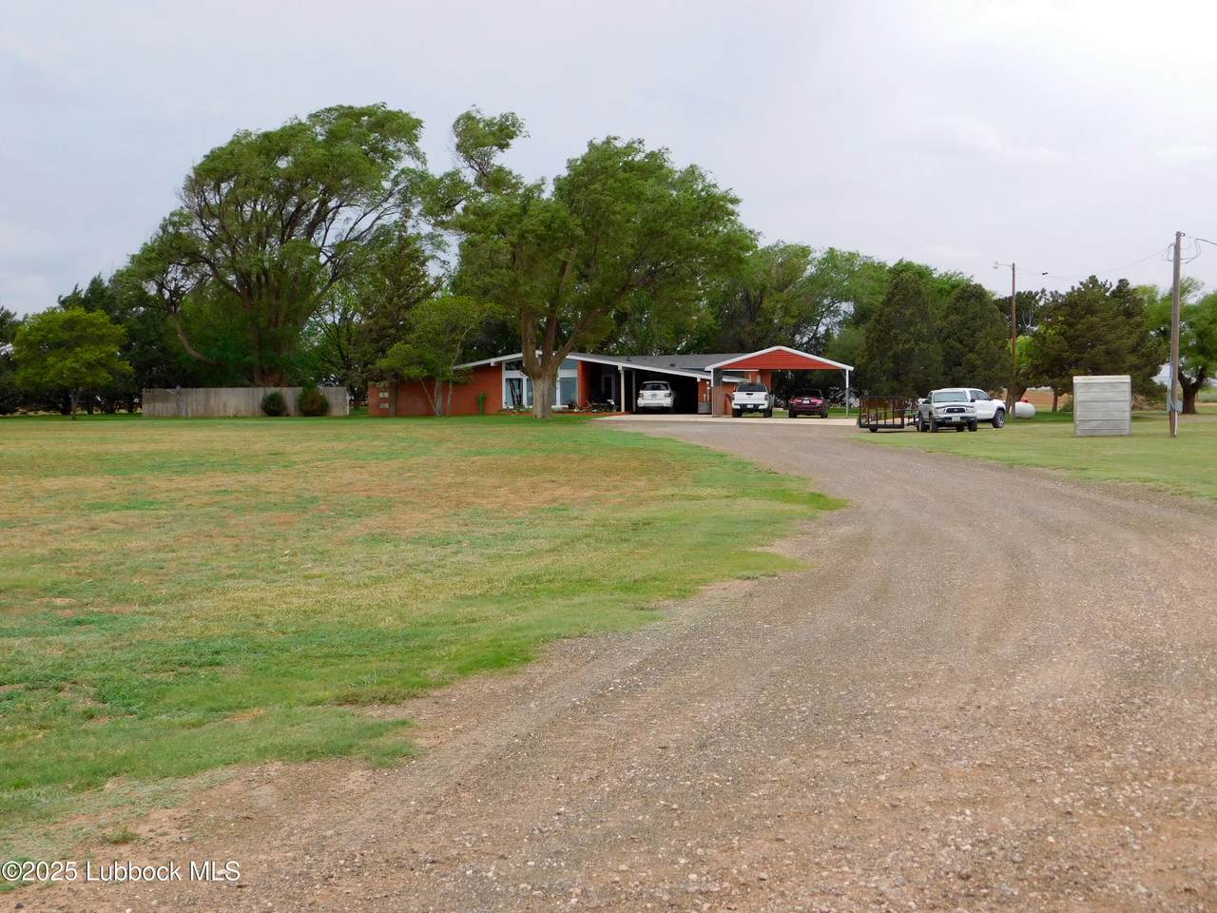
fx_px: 1793
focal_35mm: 51
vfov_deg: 28.6
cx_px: 608
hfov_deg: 37.5
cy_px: 456
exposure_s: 1/640
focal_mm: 9
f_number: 3.8
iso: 125
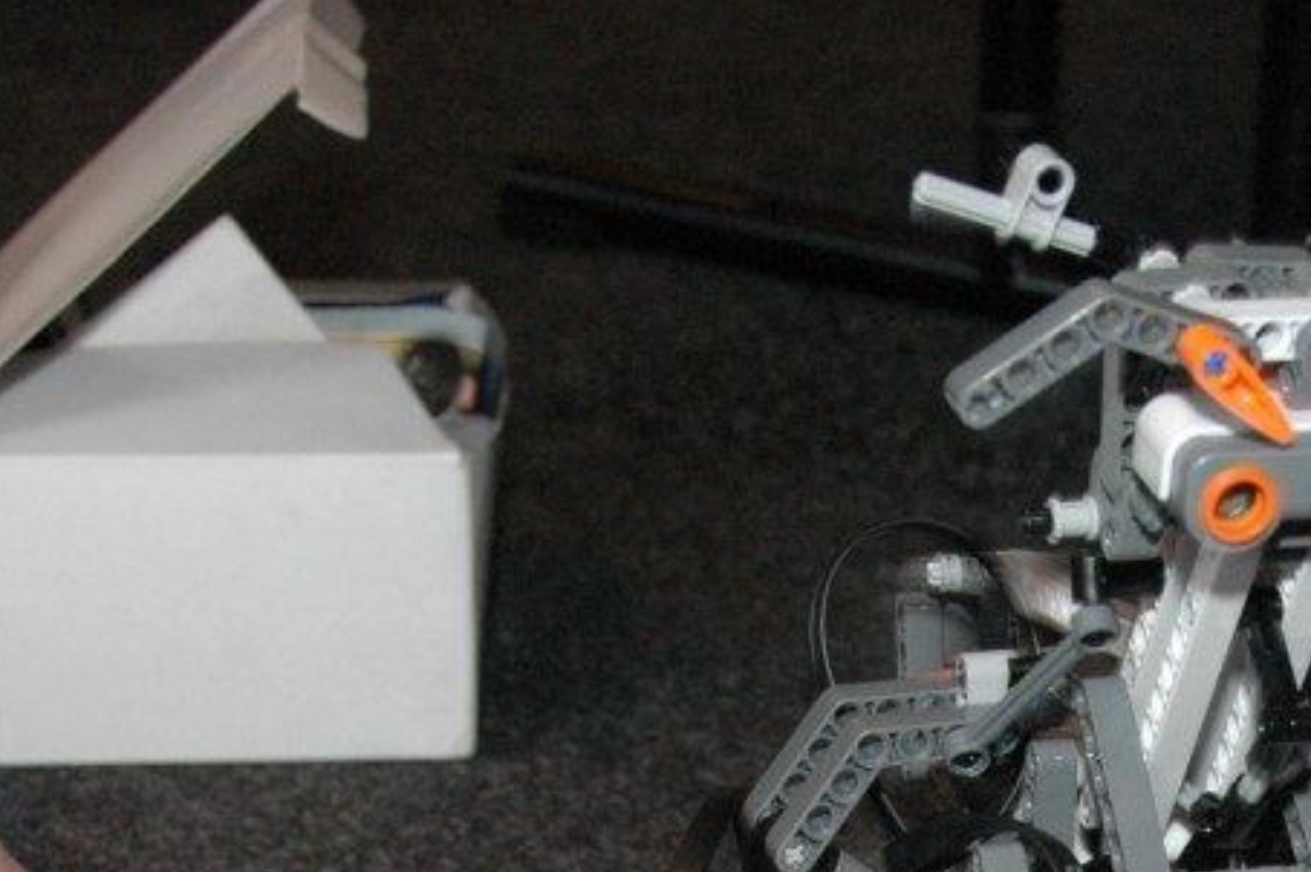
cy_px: 1143
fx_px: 3905
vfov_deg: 12.3
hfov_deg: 18.9
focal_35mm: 107
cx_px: 1073
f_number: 5.6
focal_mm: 27
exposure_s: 1/60
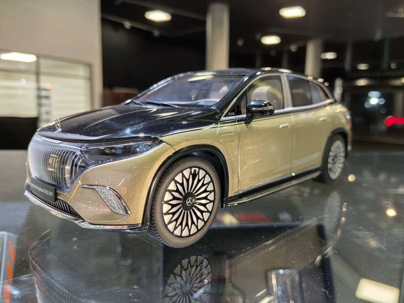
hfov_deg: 65.3
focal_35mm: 27
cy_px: 152
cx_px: 202
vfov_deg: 51.3
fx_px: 315
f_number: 1.9
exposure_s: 1/49.6
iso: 125
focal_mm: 5.52
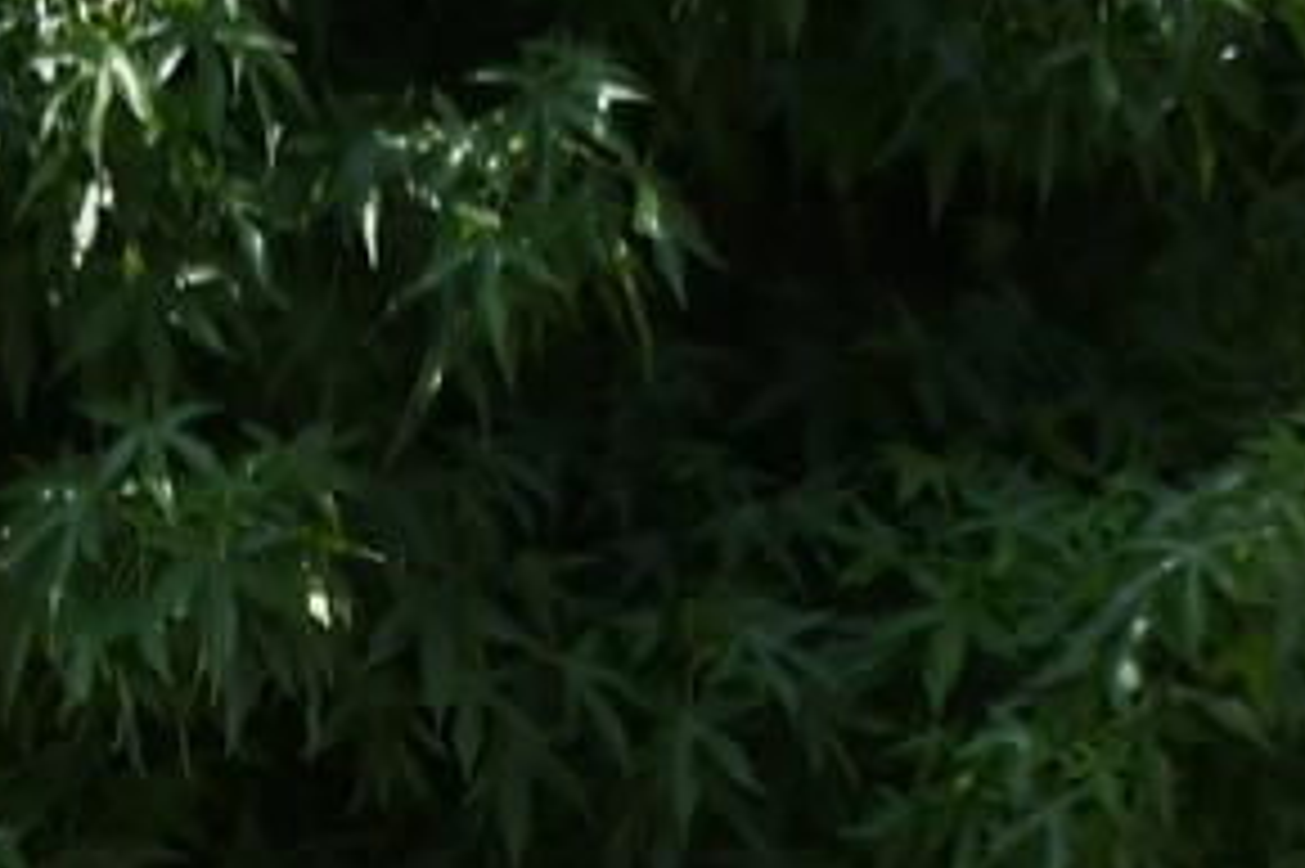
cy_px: 1666
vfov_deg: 7.3
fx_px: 6593
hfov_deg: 11.0
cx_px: -495
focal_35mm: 182
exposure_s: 1/3200
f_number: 3.5
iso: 400
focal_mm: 22
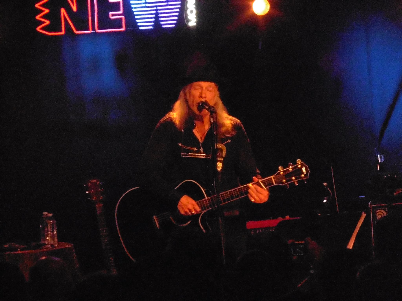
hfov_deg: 9.9
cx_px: 201
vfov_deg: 7.5
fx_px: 2311
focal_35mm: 199
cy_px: 150
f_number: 5.5
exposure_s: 1/125
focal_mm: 35.6
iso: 4000
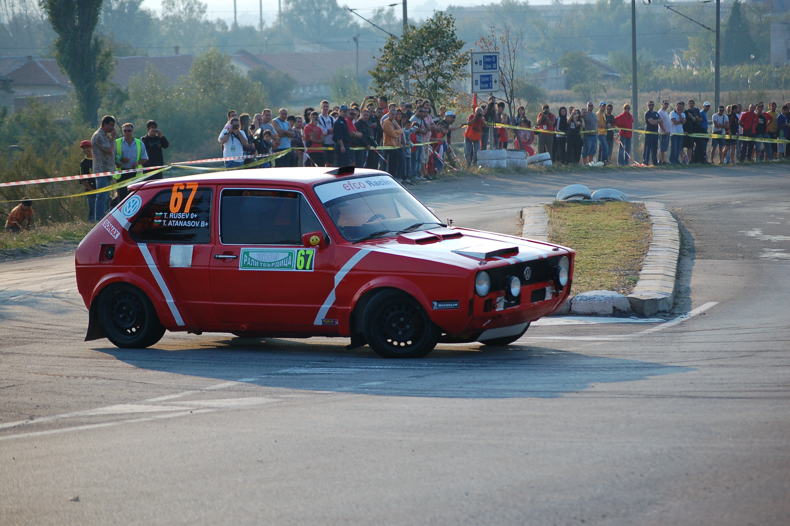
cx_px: 395
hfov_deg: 15.9
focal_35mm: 129
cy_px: 263
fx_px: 2828
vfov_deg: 10.6
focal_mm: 86
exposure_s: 1/1000
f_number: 4.5
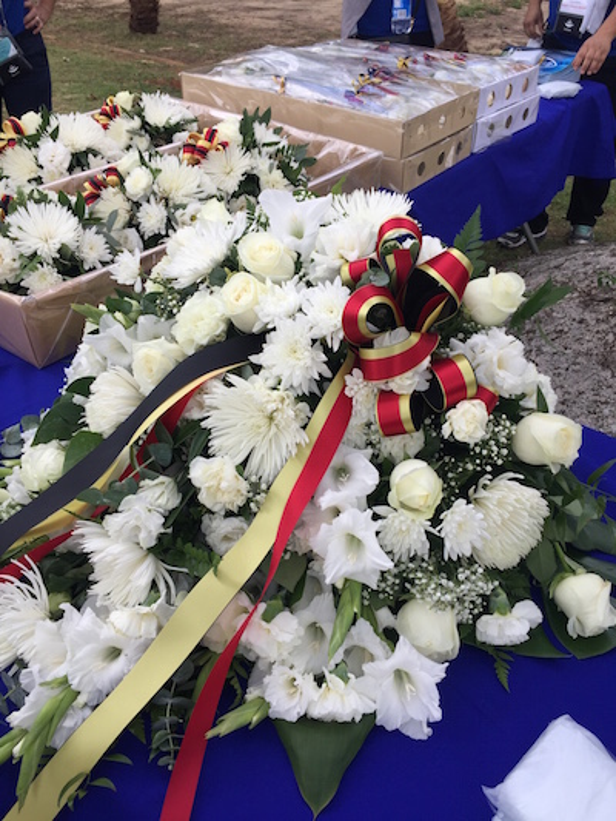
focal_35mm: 29
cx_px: 308
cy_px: 410
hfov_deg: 48.2
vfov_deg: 61.6
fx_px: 688
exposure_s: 1/557
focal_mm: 4.15
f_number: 2.2
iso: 32
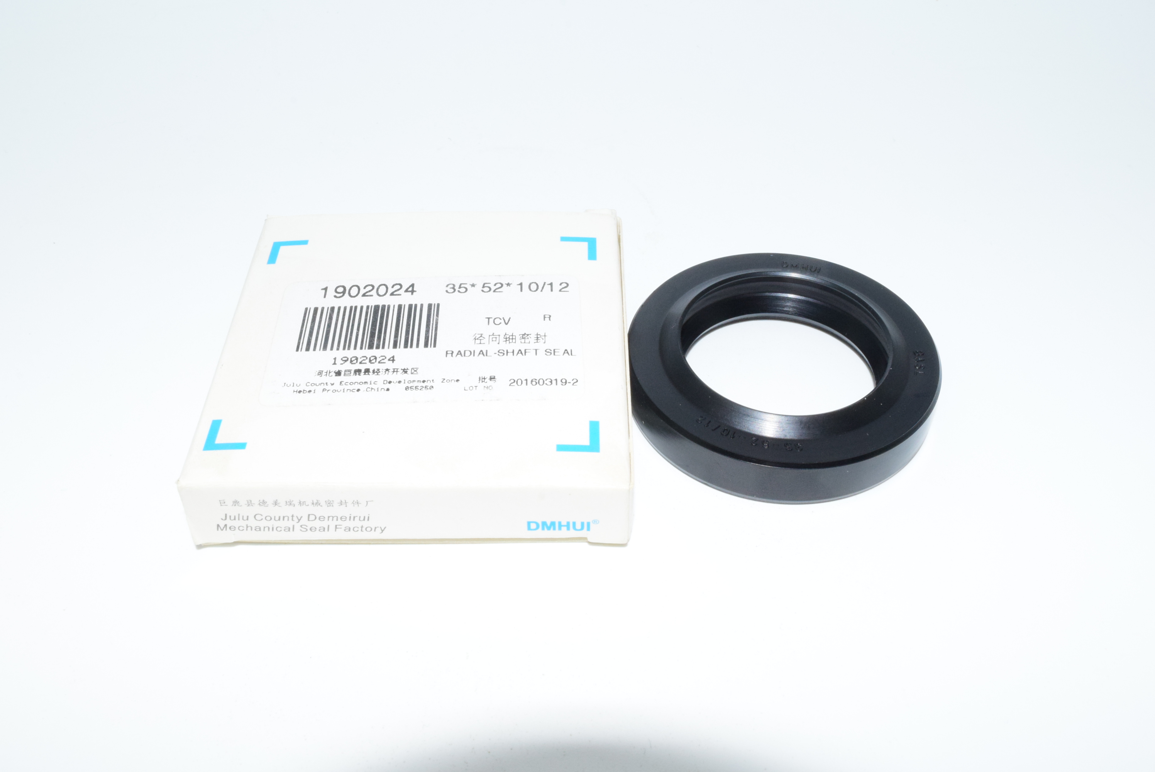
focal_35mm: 36
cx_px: 578
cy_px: 386
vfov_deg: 36.9
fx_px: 1156
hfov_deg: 53.1
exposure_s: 1/60
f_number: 25
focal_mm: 24
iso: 1600
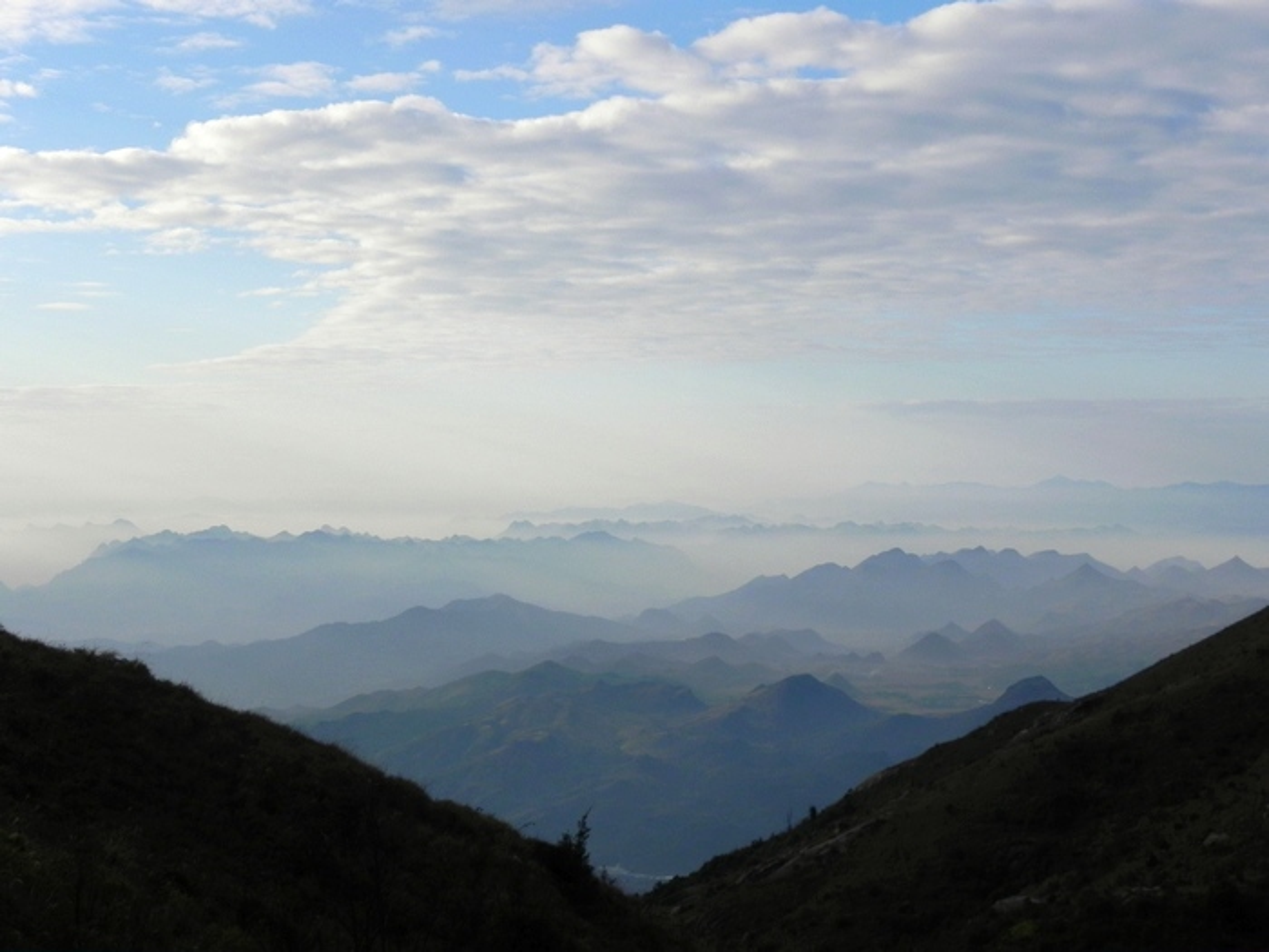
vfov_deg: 25.2
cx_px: 634
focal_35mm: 58
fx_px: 2126
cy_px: 476
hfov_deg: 33.2
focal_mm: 10.3
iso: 160
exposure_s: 1/438
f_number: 8
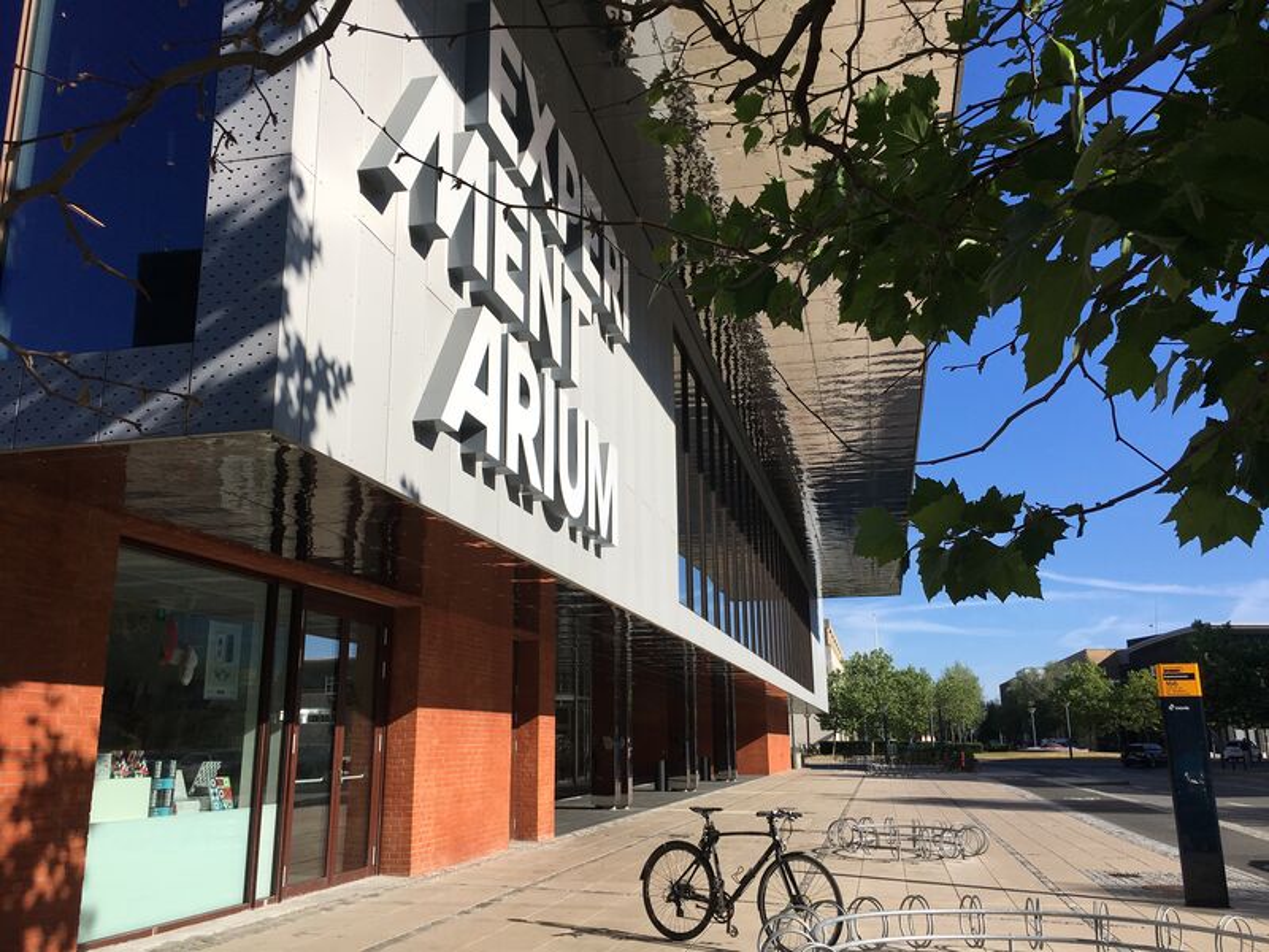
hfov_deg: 61.7
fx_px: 1063
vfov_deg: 48.2
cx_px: 634
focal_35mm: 29
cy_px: 476
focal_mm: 4.15
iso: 25
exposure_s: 1/2137
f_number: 2.2
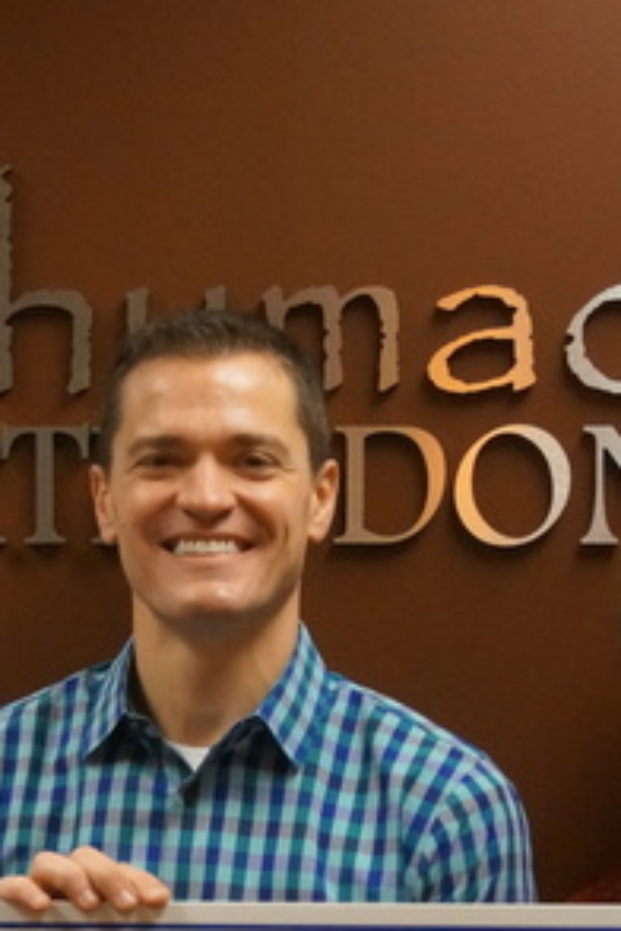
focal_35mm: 143
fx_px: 3700
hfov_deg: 9.6
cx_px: 158
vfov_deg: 14.3
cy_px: 652
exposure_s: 1/160
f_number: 4.5
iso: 2500
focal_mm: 28
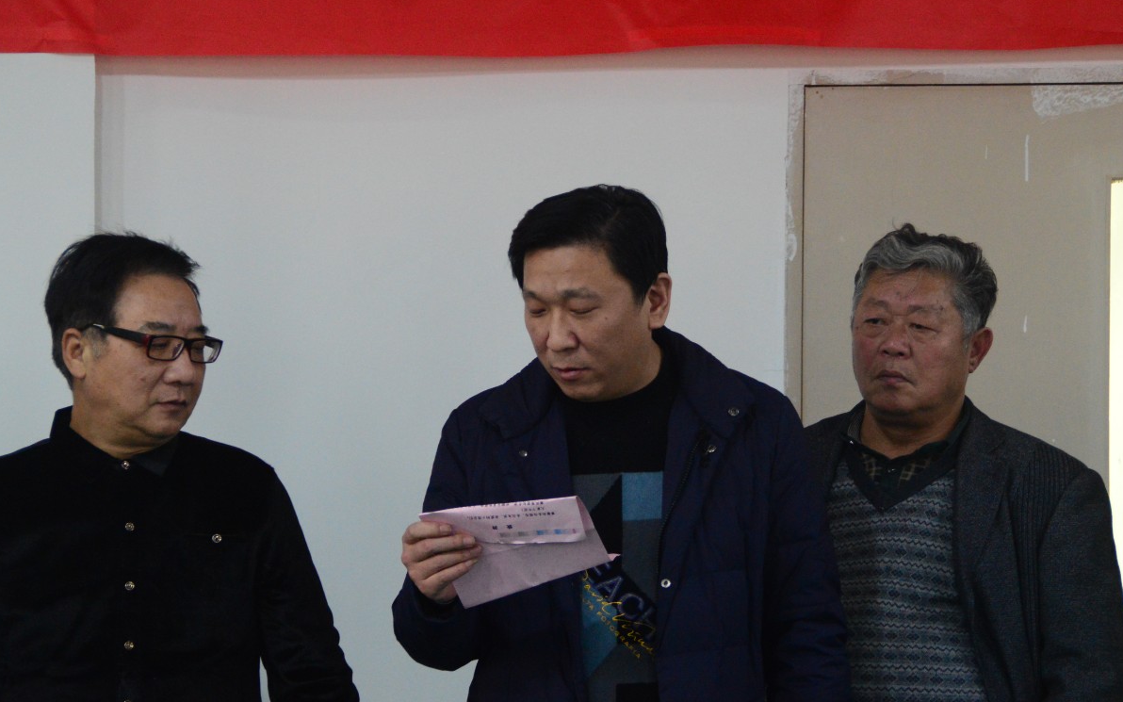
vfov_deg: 10.7
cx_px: 561
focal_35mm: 123
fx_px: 3764
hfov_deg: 17.0
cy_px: 339
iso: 2500
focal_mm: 80
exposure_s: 1/125
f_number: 5.6
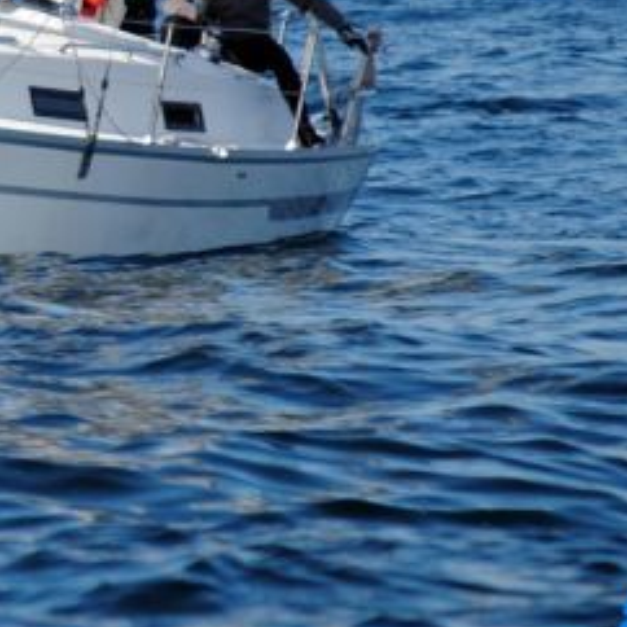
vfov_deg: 2.6
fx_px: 13832
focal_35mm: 675
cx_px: -130
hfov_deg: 2.6
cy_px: 35
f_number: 5.3
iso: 200
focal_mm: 160
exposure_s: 1/1000
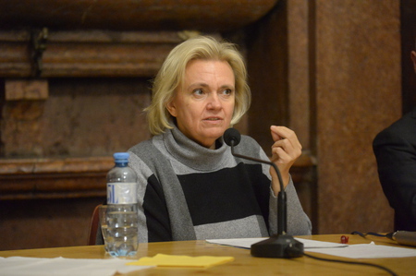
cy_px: 138
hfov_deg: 17.1
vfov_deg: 11.4
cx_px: 208
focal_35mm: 120
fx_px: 1385
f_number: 4
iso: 12800
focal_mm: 120
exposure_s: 1/80
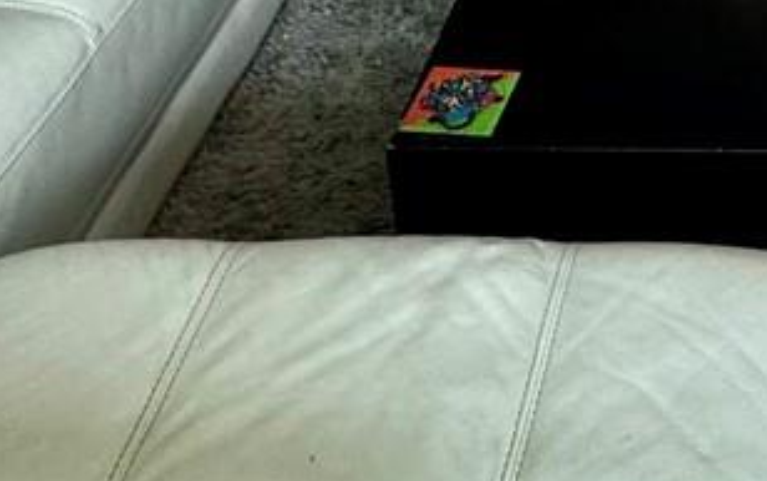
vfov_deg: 13.0
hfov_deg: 24.8
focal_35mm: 77
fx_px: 1611
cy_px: -665
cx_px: 862
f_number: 2.2
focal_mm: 2.22
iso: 200
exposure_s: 1/60
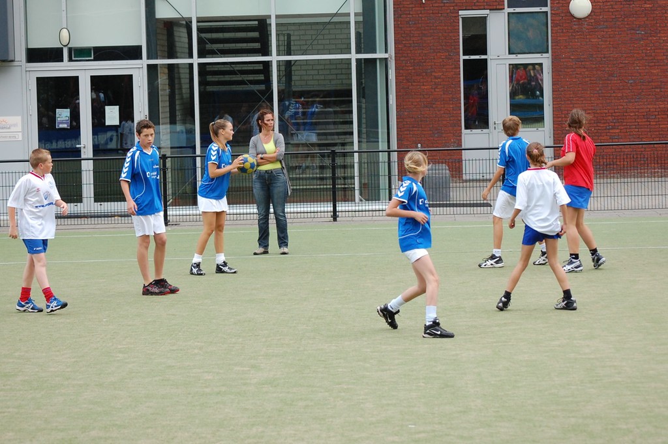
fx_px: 1890
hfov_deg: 20.0
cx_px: 334
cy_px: 222
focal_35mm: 102
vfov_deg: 13.4
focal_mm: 68
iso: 400
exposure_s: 1/500
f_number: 5.6
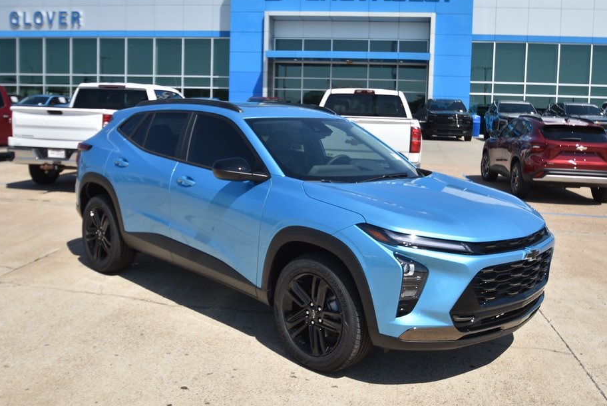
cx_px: 320
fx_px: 624
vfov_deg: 36.0
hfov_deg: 51.8
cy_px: 186
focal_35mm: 37
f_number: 4.5
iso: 100
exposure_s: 1/1000
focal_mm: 22
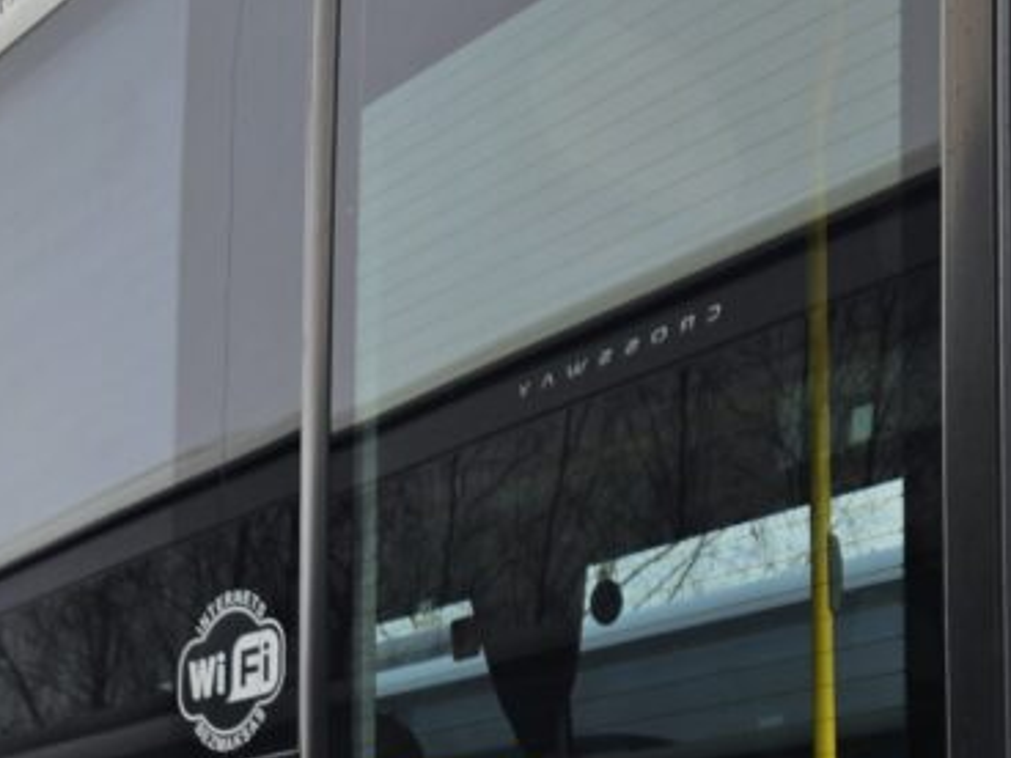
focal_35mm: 64
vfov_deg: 21.3
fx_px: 1869
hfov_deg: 30.3
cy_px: 915
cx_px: 541
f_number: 1.8
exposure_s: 1/210
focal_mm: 5.4
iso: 25
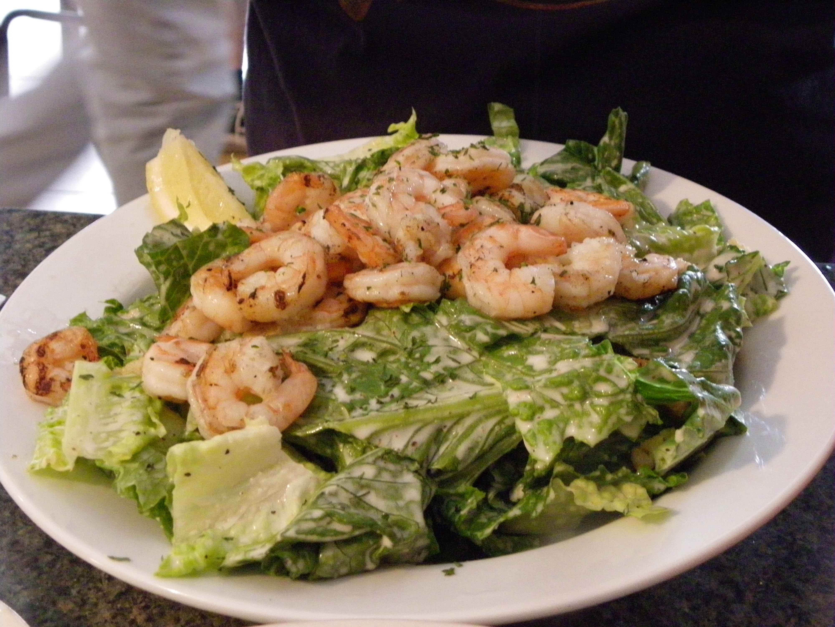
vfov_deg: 27.5
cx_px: 418
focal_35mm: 53
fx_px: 1278
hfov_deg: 36.2
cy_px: 314
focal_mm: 9.3
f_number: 3.5
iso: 800
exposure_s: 1/15
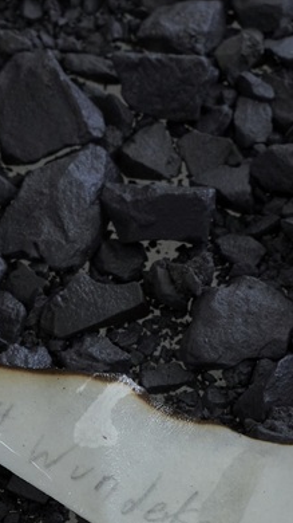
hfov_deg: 3.2
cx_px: -35
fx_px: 5200
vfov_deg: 5.7
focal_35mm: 376
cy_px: 865
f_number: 11
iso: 500
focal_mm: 70
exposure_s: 1/6
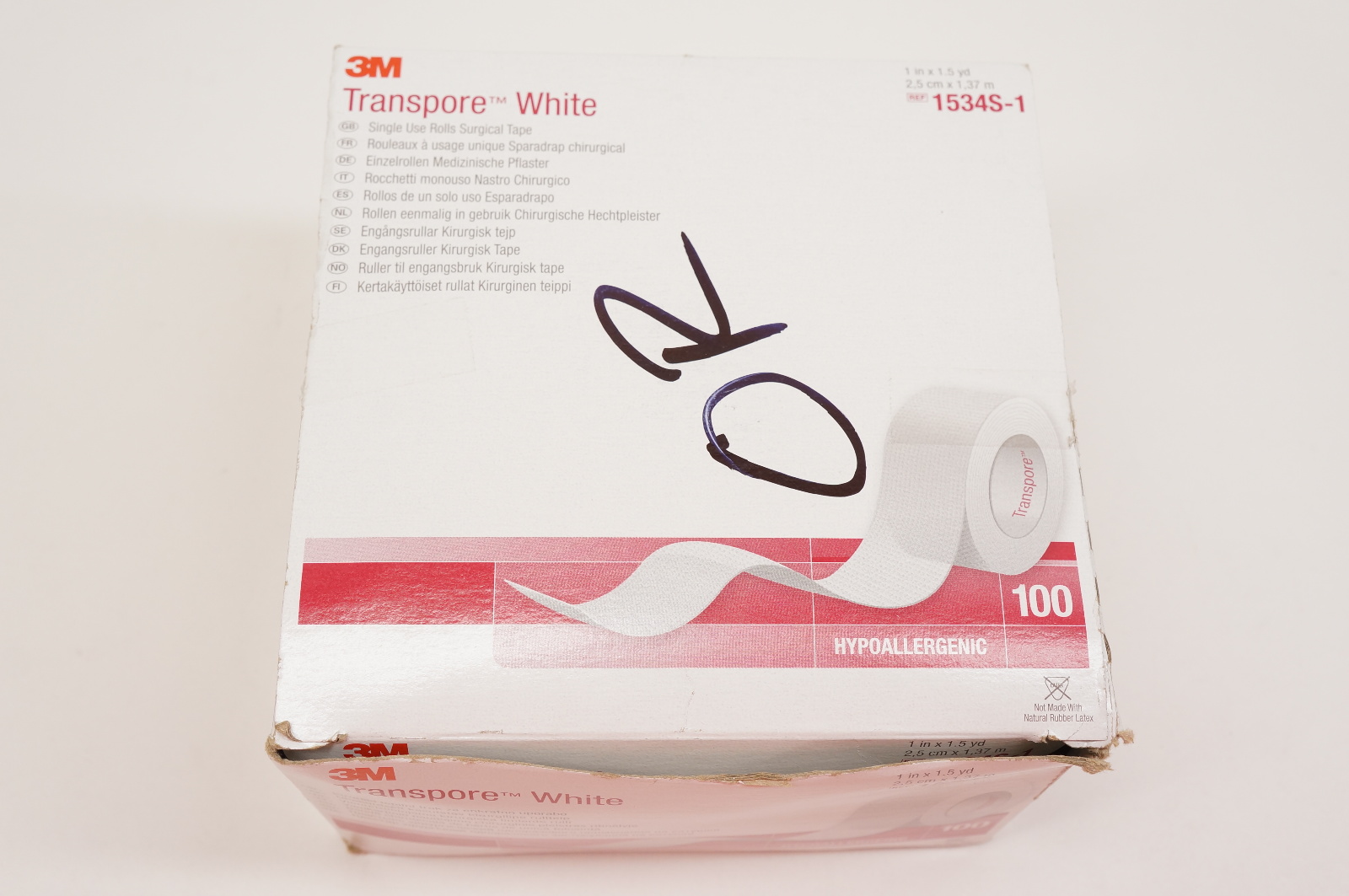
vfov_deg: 32.9
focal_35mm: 40
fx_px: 1516
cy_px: 448
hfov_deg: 48.0
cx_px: 674
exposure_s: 1/80
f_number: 6.3
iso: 400
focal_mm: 27
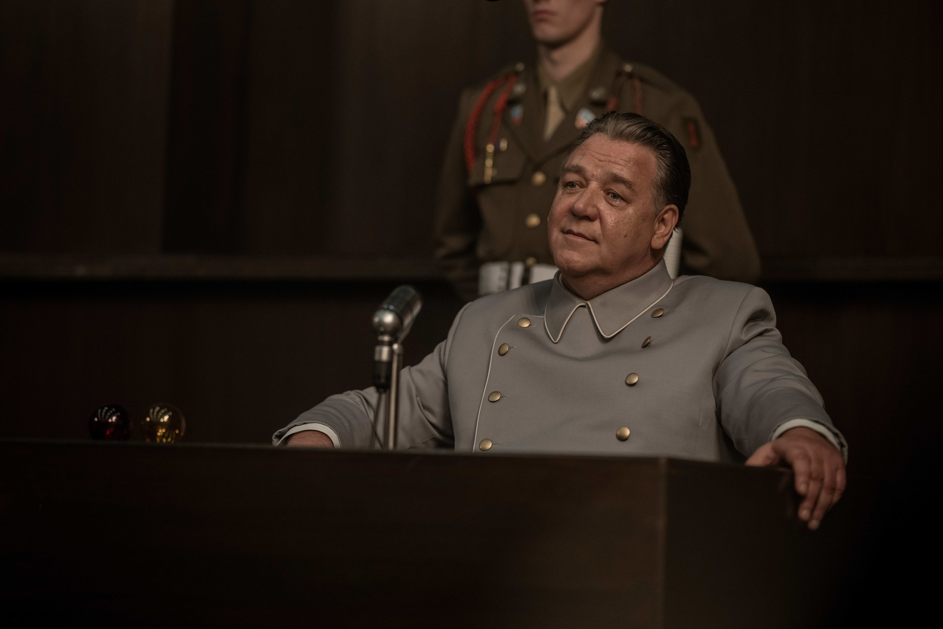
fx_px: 3536
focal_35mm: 135
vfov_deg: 10.2
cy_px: 314
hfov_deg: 15.2
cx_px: 472
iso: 640
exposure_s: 1/200
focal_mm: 135
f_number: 2.2
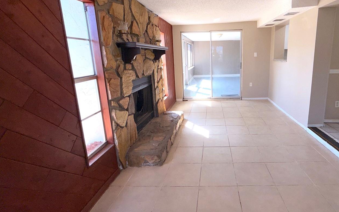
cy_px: 85
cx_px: 211
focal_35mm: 19
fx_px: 176
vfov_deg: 61.7
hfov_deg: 86.4
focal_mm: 2.22
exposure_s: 1/122
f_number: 2.2
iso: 25
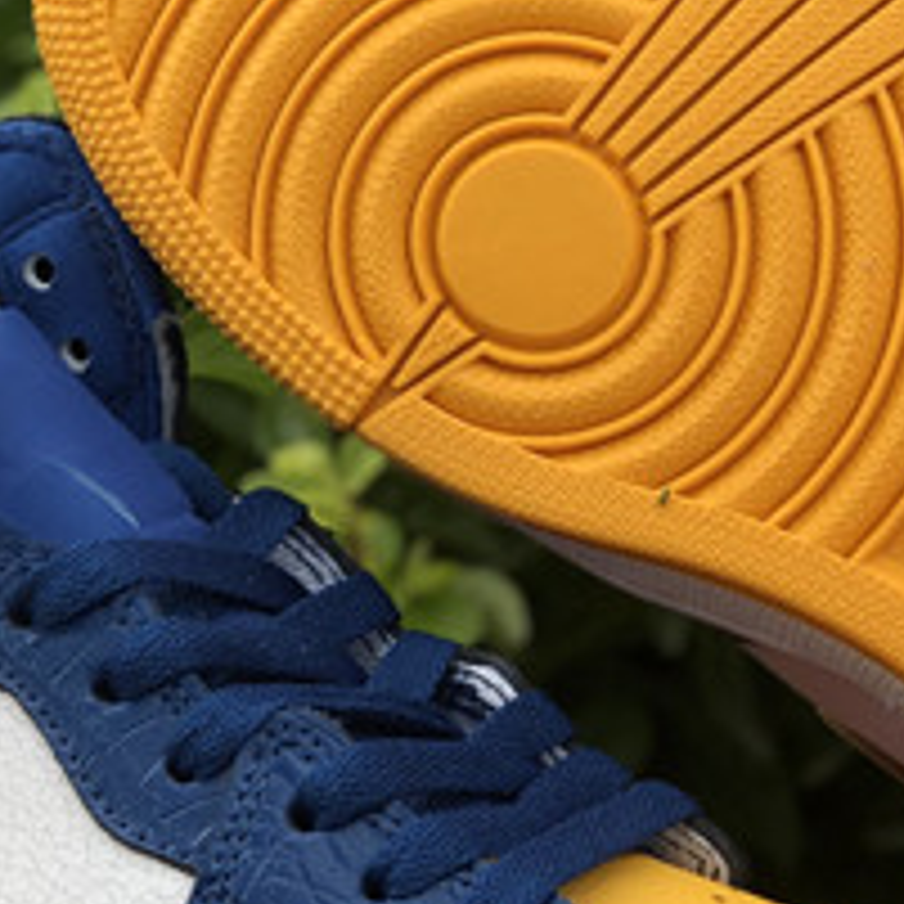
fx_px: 4993
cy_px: 708
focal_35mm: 169
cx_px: 364
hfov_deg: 10.3
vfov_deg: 10.3
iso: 16
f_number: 2.4
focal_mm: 6
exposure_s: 1/251
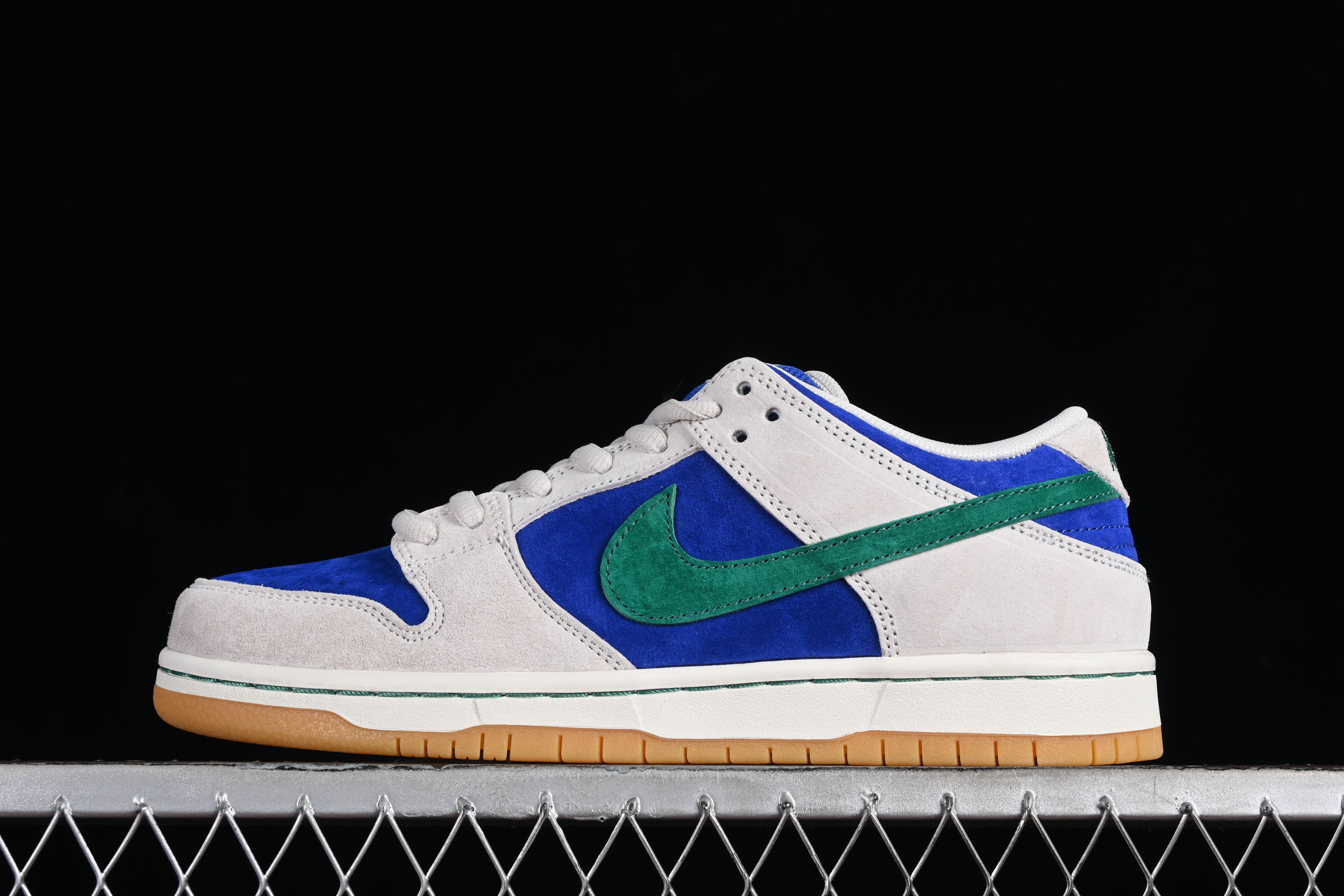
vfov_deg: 17.1
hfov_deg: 25.4
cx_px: 652
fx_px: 2986
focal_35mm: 80
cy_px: 467
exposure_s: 1/80
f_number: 8
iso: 160
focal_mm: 50
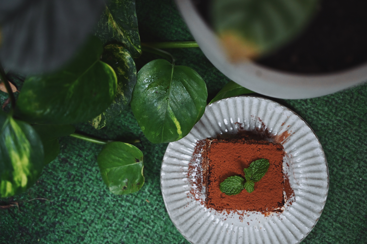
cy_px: 122
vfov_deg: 19.4
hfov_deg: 28.9
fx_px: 713
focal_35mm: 70
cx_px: 184
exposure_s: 1/320
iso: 3200
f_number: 4
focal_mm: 70
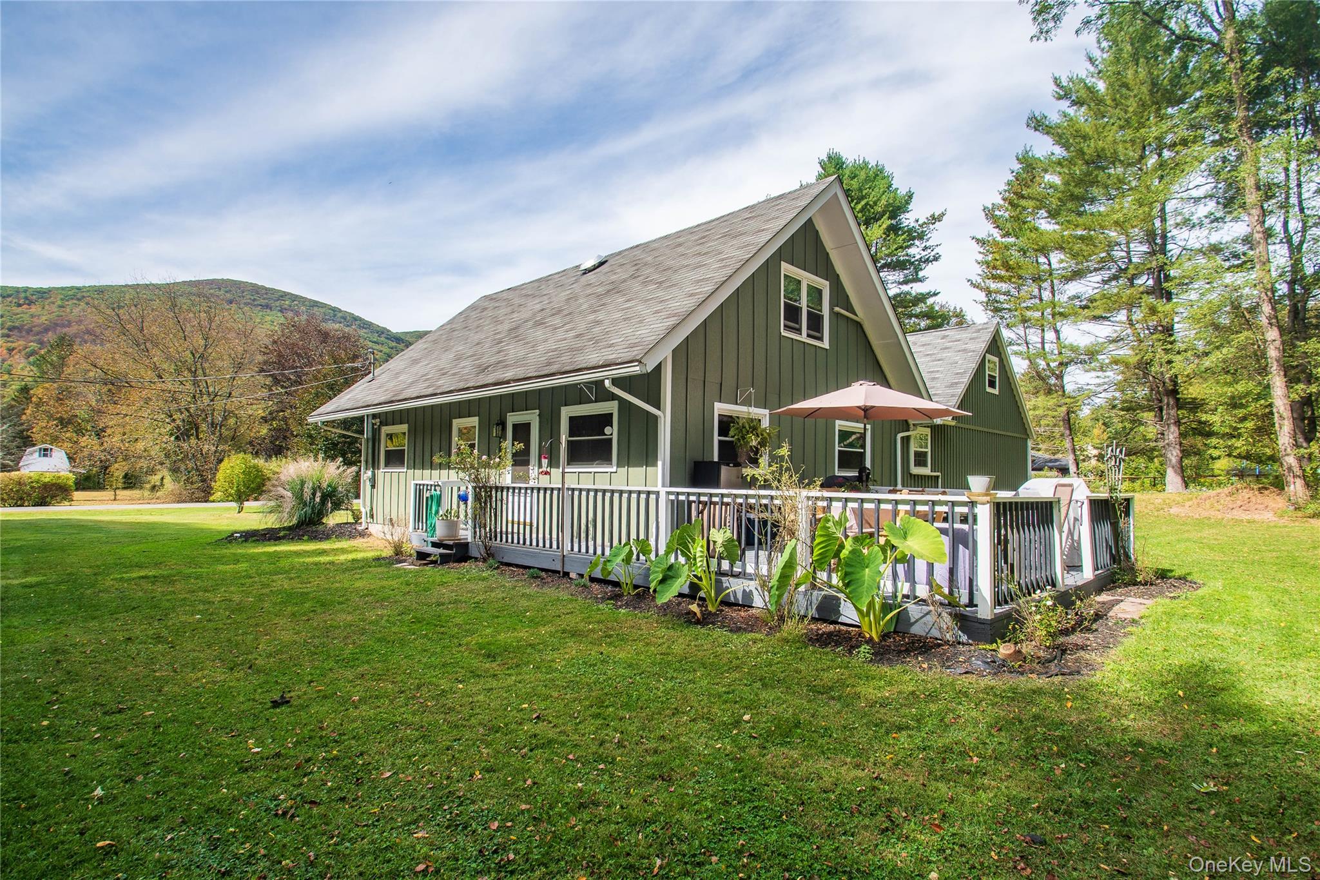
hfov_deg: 96.7
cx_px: 660
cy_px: 440
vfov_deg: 73.7
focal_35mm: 16
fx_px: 587
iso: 100
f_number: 7.1
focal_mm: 11
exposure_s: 1/200
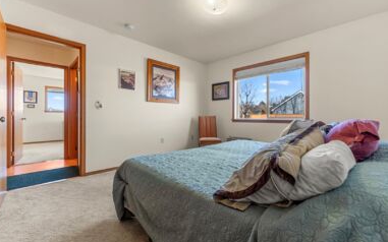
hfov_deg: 101.5
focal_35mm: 15
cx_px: 197
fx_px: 159
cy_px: 124
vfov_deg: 74.8
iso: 200
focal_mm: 14
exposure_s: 1/50
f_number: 2.8
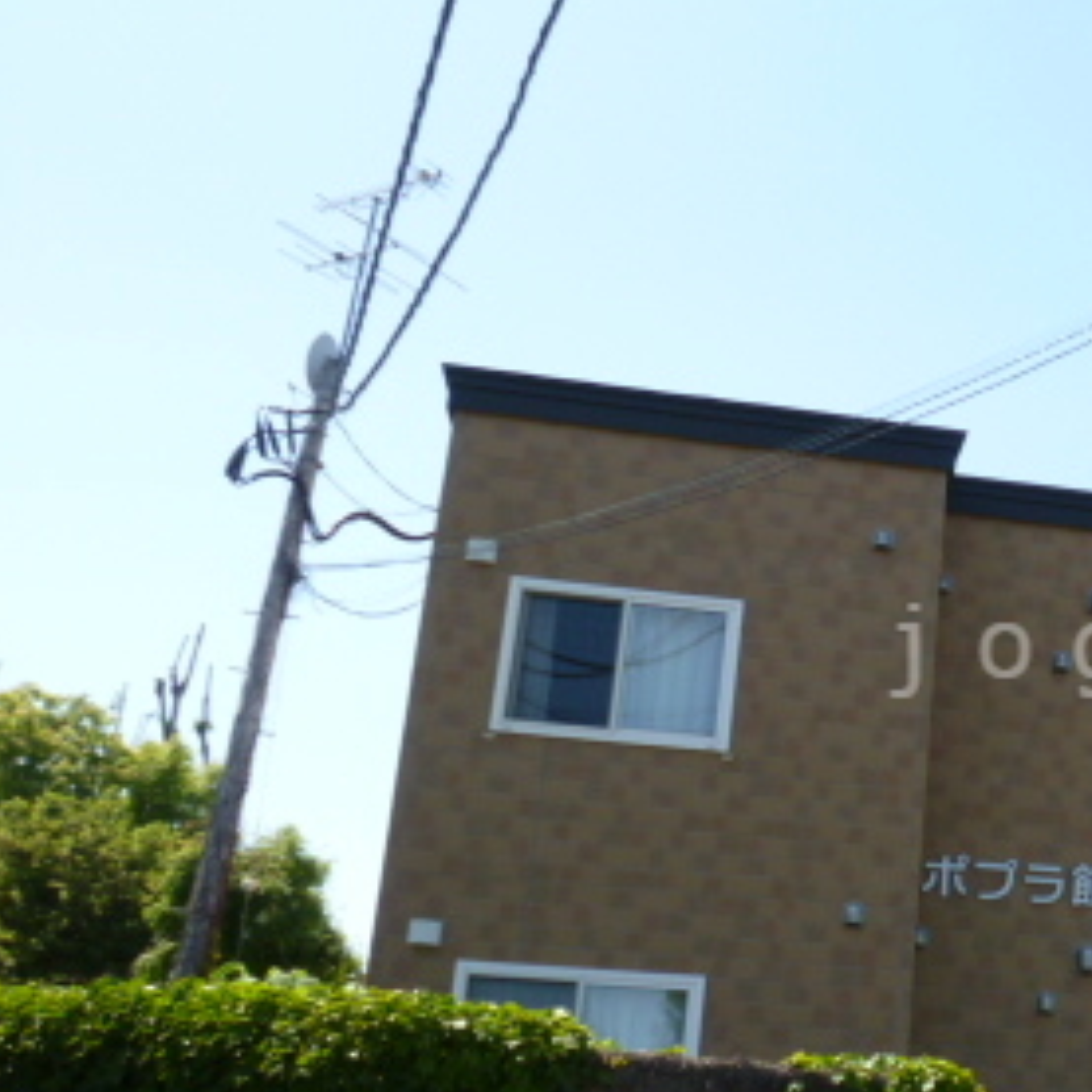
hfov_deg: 31.3
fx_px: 1749
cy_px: 650
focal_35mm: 49
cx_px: 1159
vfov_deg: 34.6
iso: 80
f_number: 4
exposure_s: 1/400
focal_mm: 4.3
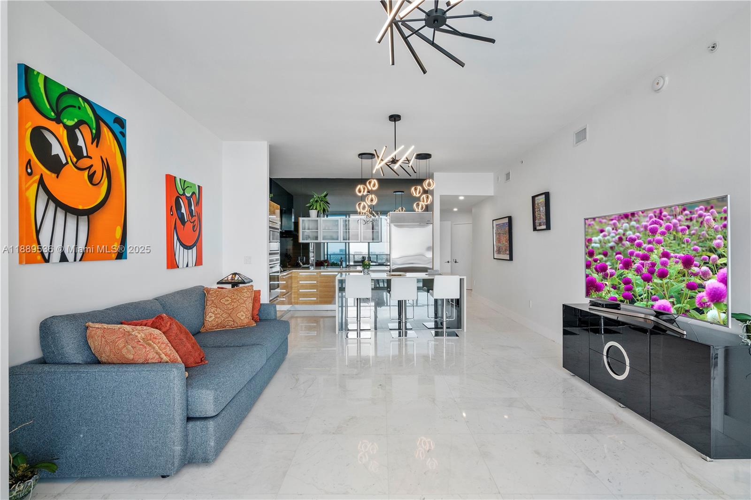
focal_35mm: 16
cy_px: 250
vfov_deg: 73.7
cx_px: 376
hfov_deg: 96.7
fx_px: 334
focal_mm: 16
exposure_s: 1/160
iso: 640
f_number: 9
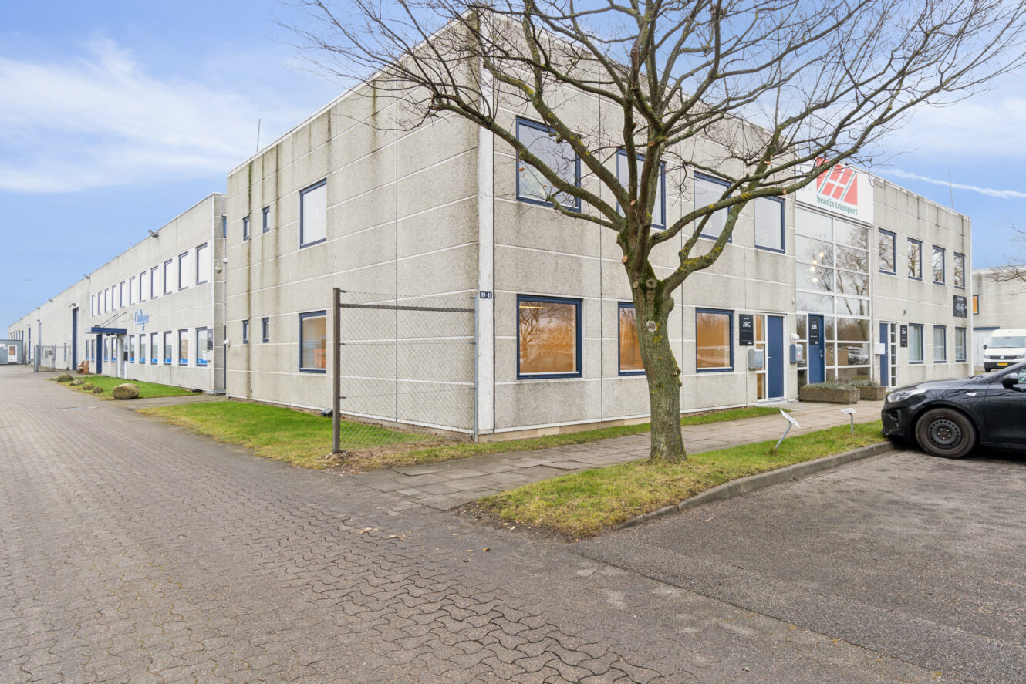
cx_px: 513
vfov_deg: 56.2
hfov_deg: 77.3
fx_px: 641
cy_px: 342
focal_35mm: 22
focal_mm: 15
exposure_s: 1/13
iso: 200
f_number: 8
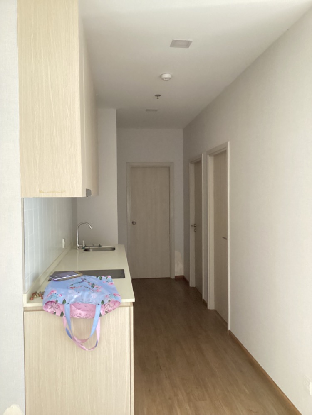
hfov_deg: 45.4
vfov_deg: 58.4
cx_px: 156
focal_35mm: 31
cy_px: 208
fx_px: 373
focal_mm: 3.3
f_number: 2.4
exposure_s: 1/20
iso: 800
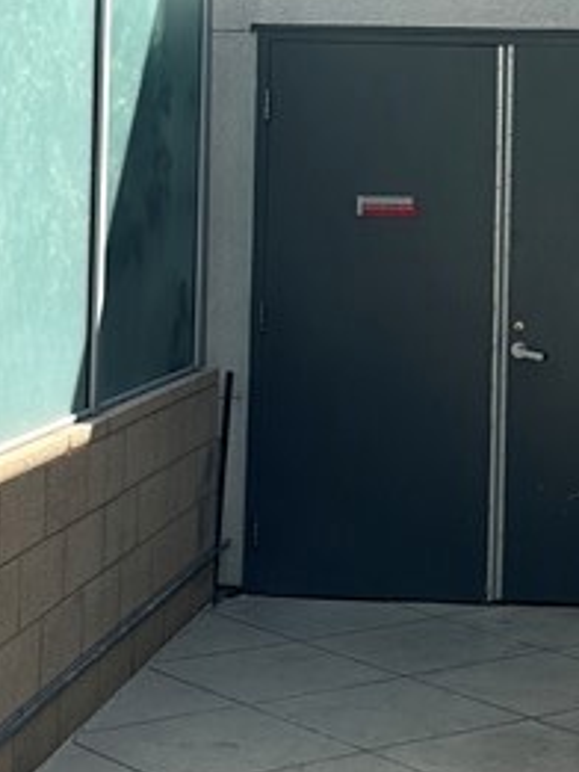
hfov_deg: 15.5
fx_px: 2095
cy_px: 121
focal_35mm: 94
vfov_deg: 20.5
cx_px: 544
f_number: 1.78
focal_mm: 6.86
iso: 80
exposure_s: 1/2410
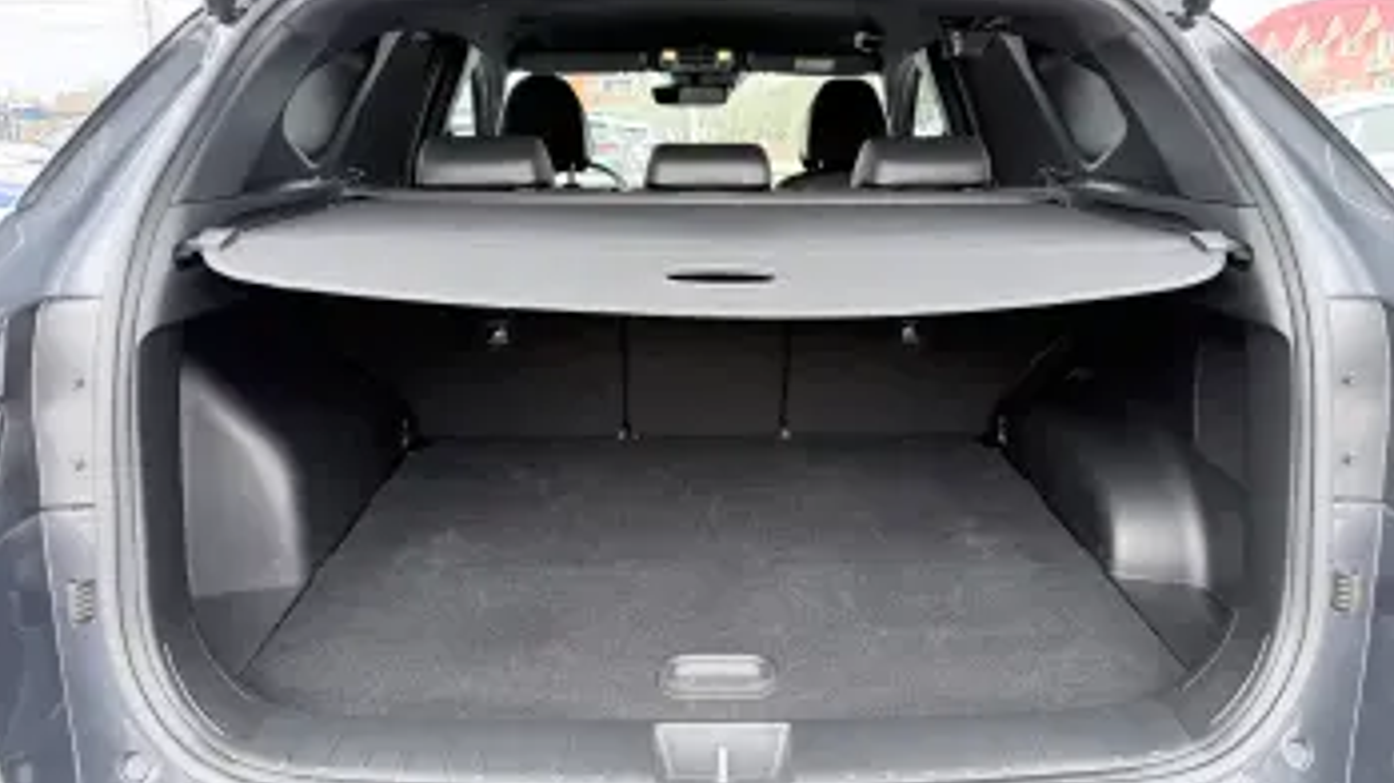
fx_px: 998
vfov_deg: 42.8
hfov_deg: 69.9
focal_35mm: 27
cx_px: 711
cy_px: 364
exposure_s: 1/234
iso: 200
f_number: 1.78
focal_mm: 6.76
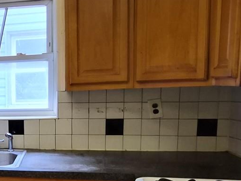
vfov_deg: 27.6
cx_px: -33
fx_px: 362
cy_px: 141
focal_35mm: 52
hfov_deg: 31.9
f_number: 2.2
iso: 200
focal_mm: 1.7
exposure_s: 1/51
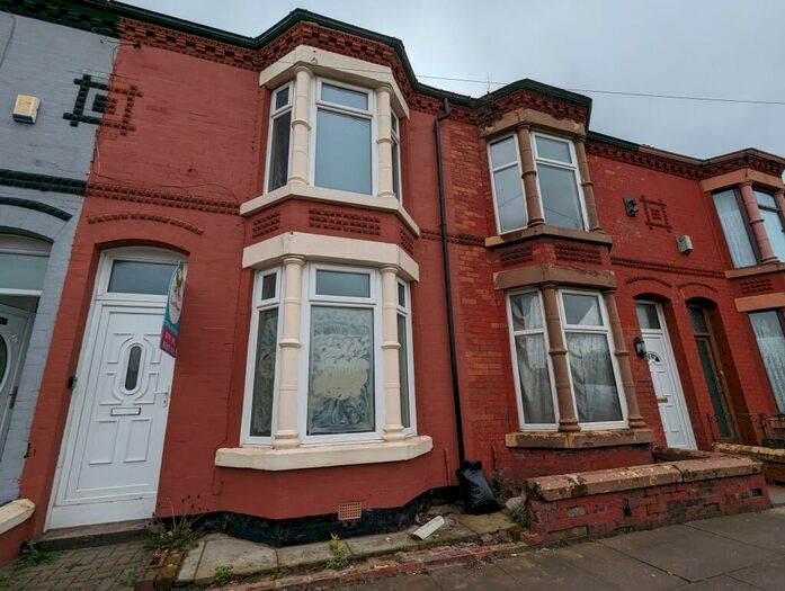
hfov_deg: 94.4
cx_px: 392
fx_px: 363
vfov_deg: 78.3
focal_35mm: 16
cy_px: 296
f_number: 2.2
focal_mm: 2.35
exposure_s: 1/1754
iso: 50
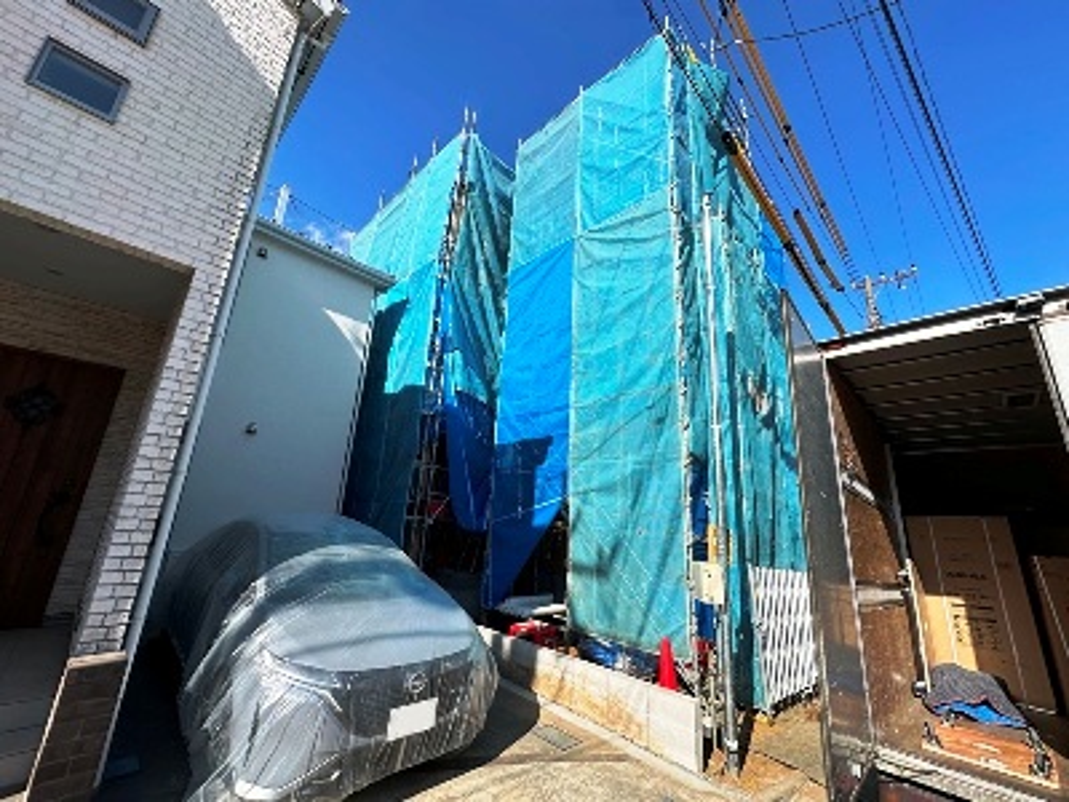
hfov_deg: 102.1
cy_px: 401
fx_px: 432
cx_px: 534
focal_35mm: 14
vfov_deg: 85.7
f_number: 2.2
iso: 40
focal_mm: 2.22
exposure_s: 1/1742
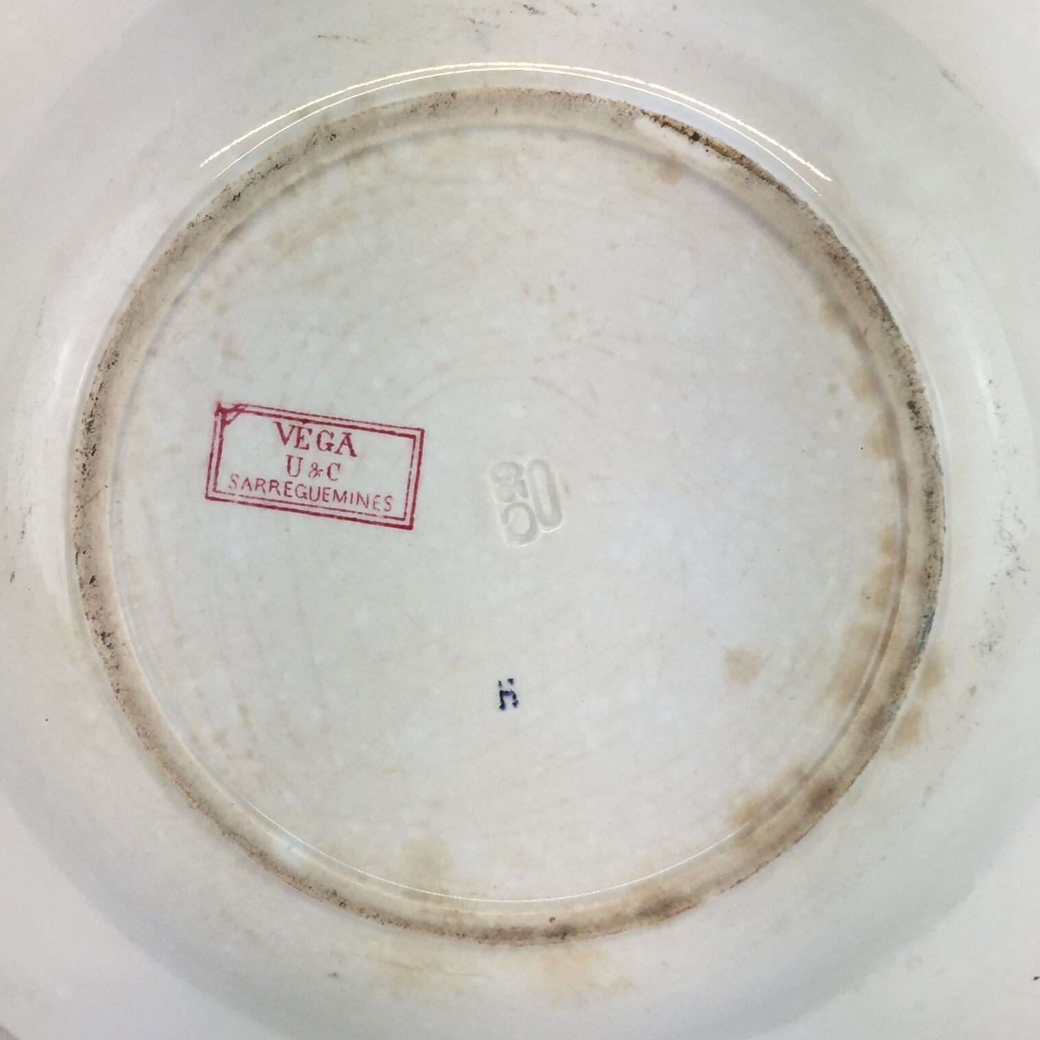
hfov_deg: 31.1
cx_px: 493
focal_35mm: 55
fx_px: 1869
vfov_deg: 31.1
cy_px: 467
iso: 32
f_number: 2.2
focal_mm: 4.15
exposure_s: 1/280
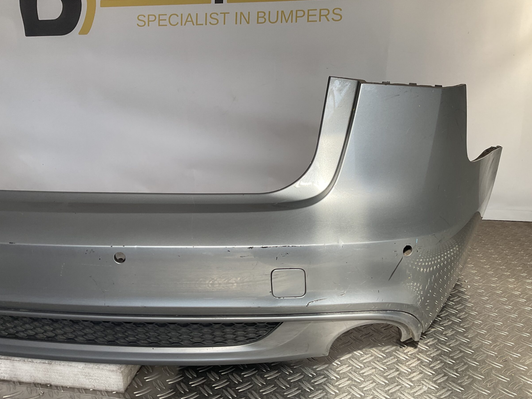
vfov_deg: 45.4
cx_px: 273
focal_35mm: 31
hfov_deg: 58.3
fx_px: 476
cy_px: 205
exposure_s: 1/367
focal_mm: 3
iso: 16
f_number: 1.8
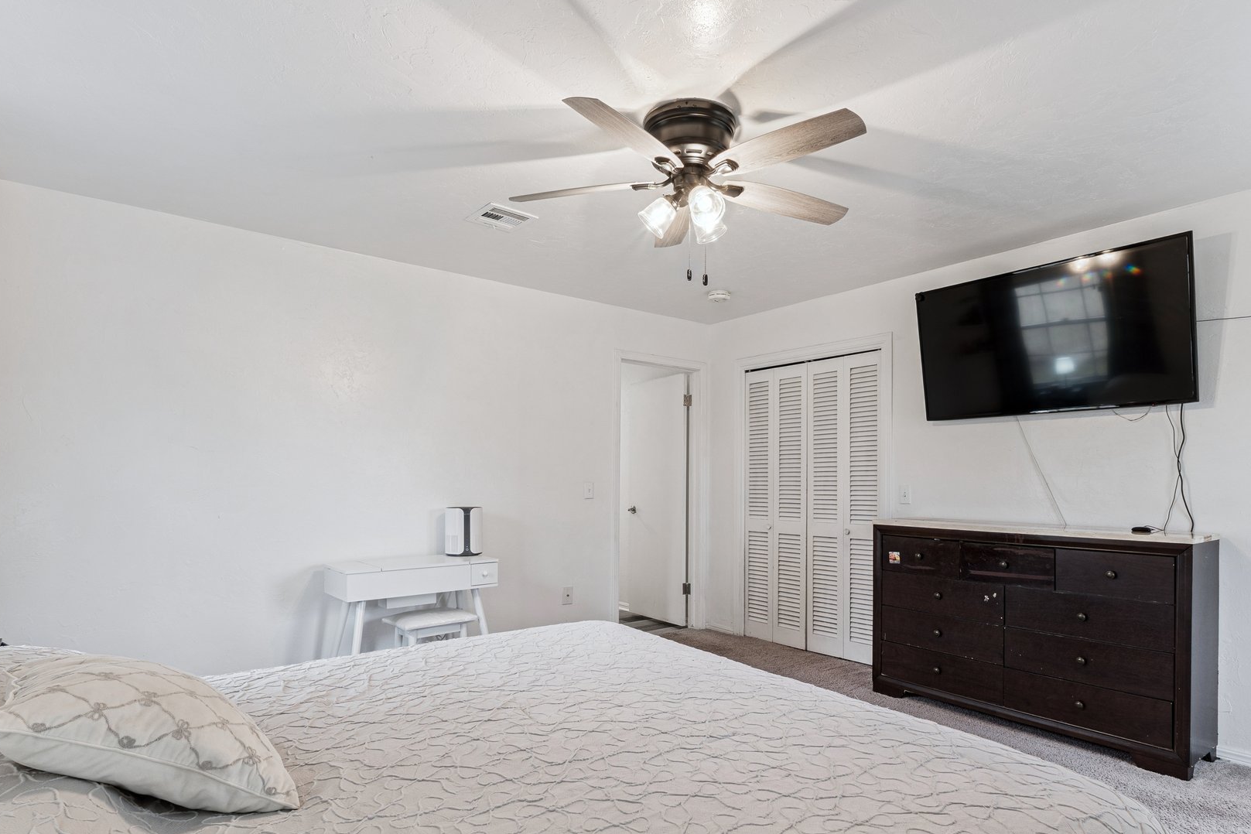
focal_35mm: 19
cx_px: 669
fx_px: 660
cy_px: 472
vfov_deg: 64.3
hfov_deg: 86.8
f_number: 8
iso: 100
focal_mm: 10
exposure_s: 1/8
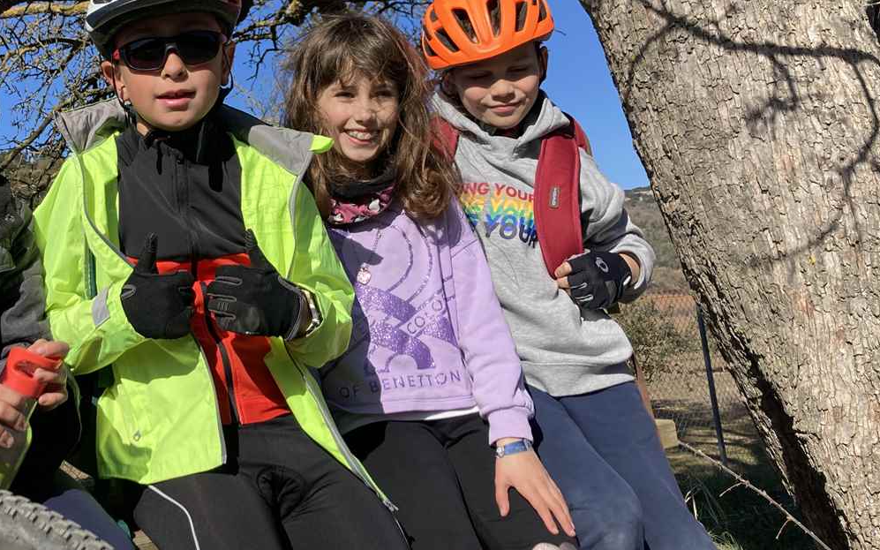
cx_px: 199
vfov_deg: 26.4
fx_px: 1151
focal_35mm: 48
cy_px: 109
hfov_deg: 40.4
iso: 20
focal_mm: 3.99
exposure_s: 1/1600
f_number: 1.8
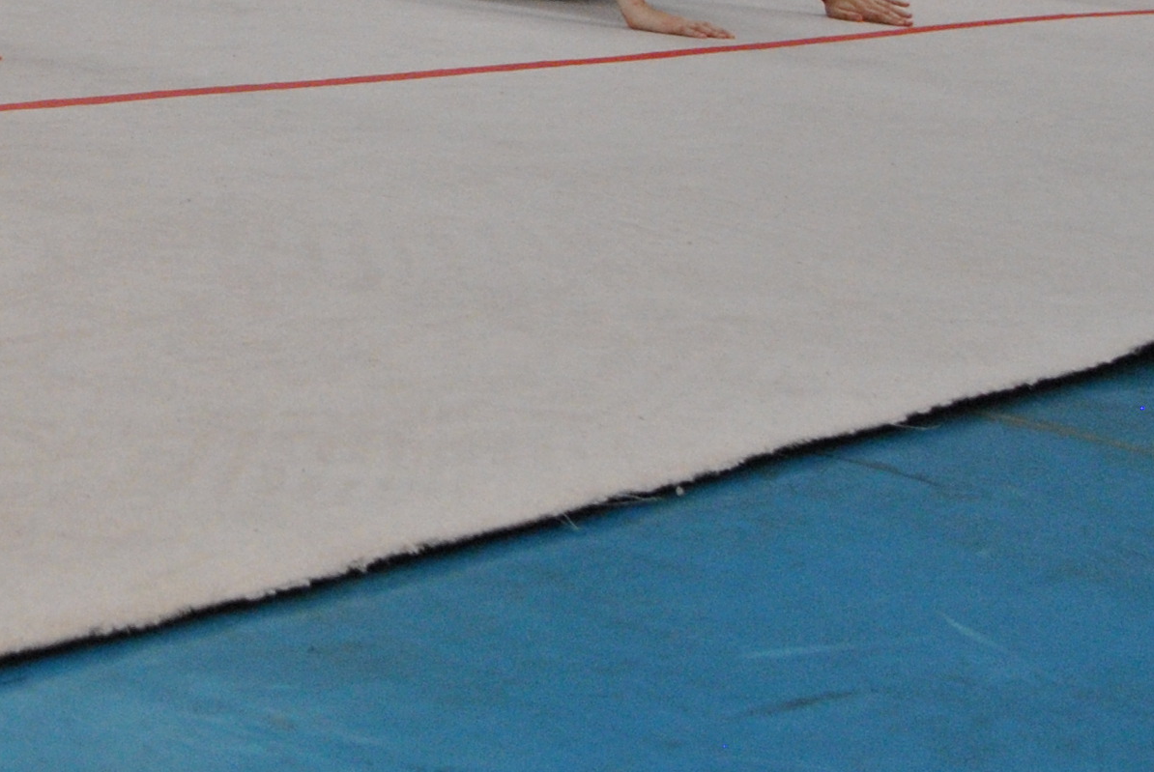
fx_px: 3903
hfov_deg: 16.5
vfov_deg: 11.1
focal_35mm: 122
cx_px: -17
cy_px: -125
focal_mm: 25
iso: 800
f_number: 6.3
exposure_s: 1/160
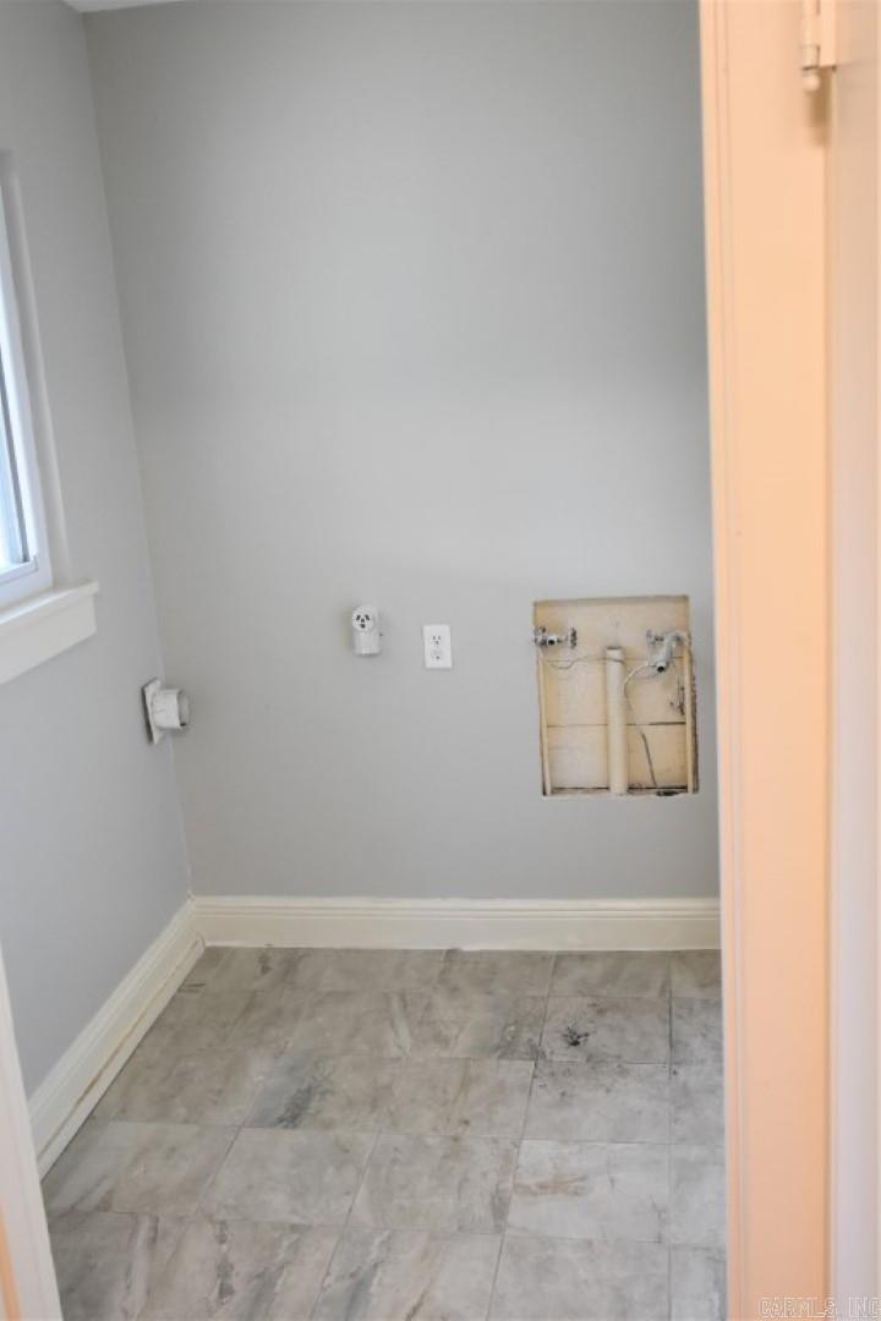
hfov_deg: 43.6
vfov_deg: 61.9
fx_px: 1101
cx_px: 440
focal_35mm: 30
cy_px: 660
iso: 1000
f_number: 4
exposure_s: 1/60
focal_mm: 20
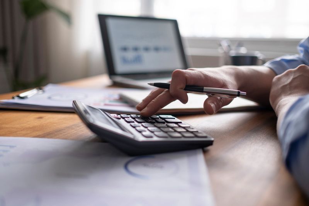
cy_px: 103
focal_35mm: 35
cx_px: 154
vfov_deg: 37.8
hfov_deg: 54.4
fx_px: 300
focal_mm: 23
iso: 160
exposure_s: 1/200
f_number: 1.4
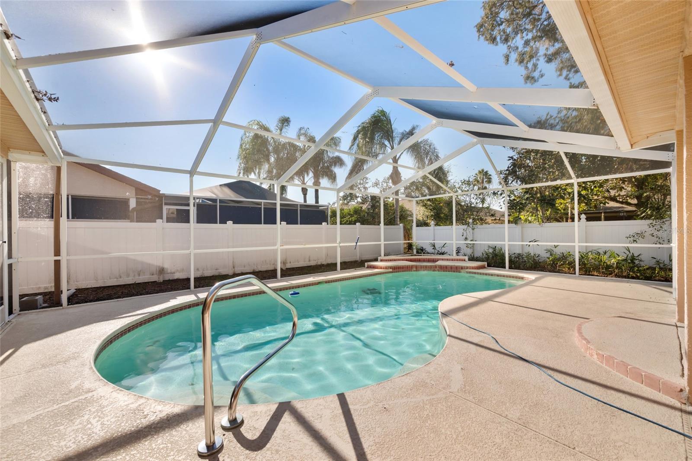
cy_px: 230
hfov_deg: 104.2
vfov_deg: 81.2
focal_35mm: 14
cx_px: 346
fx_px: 269
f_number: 6.3
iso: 250
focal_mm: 14
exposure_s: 1/125
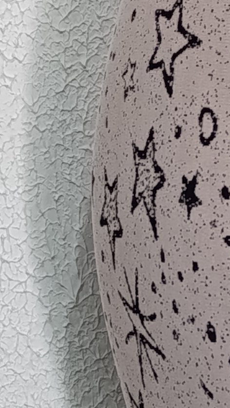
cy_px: 541
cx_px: 413
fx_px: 1323
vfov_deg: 16.5
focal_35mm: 122
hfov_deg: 9.5
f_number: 1.6
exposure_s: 1/60
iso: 640
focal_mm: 6.14
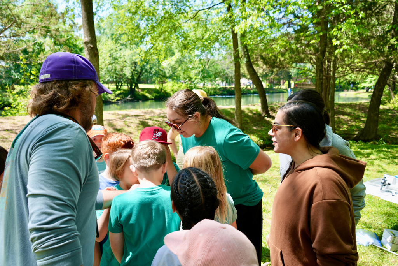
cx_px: 199
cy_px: 133
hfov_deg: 65.5
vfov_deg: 46.4
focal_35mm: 28
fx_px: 310
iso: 100
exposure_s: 1/100
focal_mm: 28
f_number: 5.6
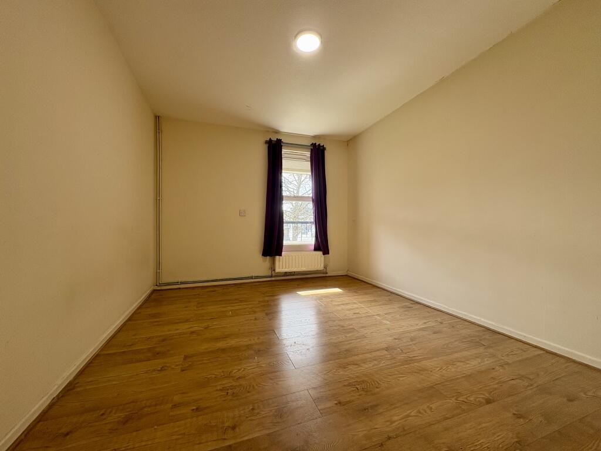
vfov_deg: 85.7
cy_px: 226
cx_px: 300
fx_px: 243
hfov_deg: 102.1
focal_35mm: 14
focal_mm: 2.22
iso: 80
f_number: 2.2
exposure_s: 1/128
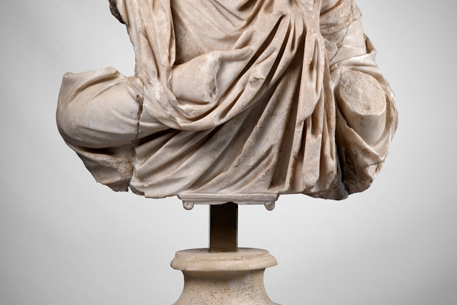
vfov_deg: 15.4
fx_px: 1117
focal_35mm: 88
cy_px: 53
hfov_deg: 23.1
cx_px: 228
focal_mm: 80
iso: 200
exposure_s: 1/125
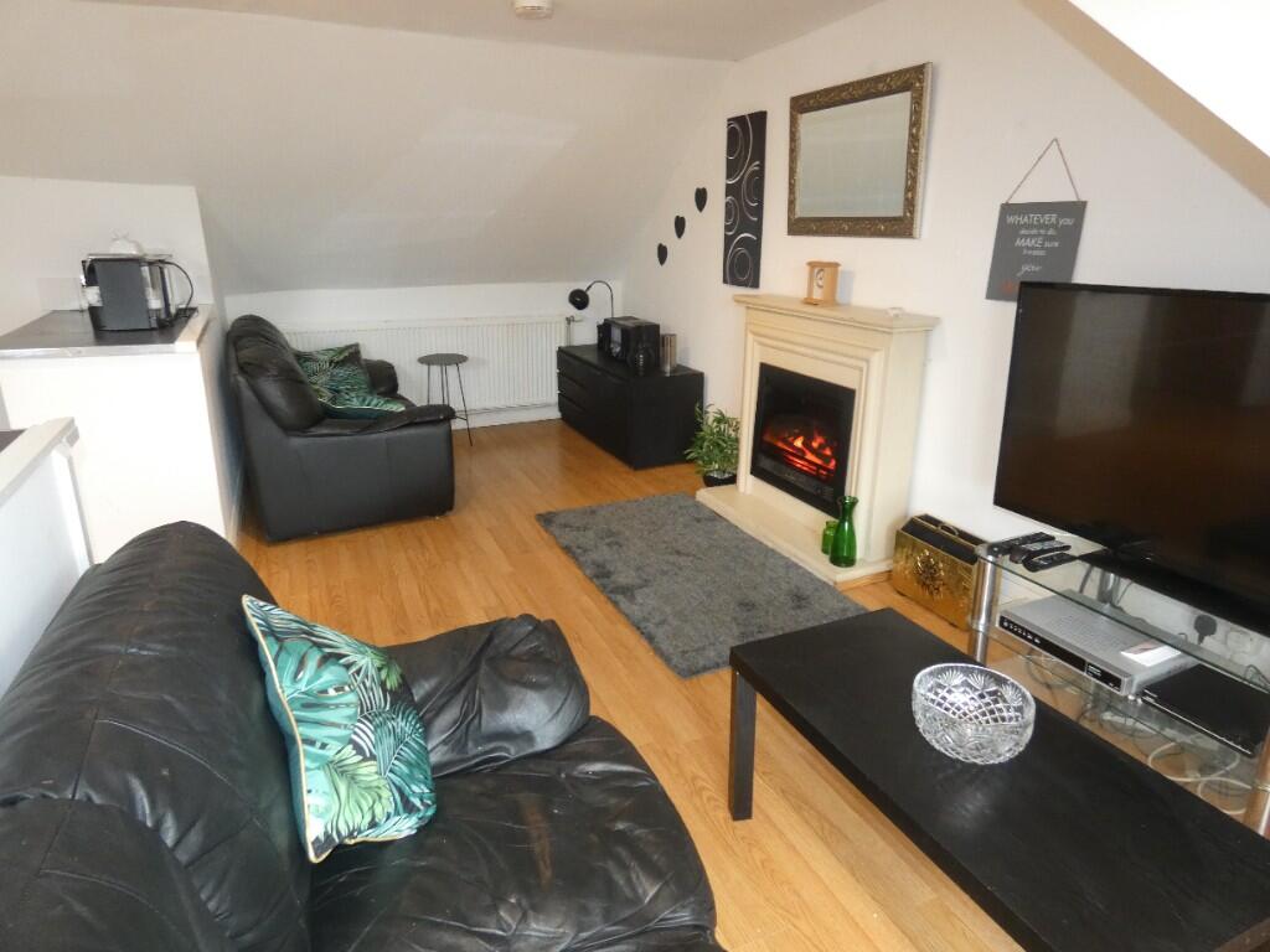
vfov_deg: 66.0
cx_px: 635
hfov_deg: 81.7
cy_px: 476
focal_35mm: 20
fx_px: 734
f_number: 2.8
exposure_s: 1/60
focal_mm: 3.6
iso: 400
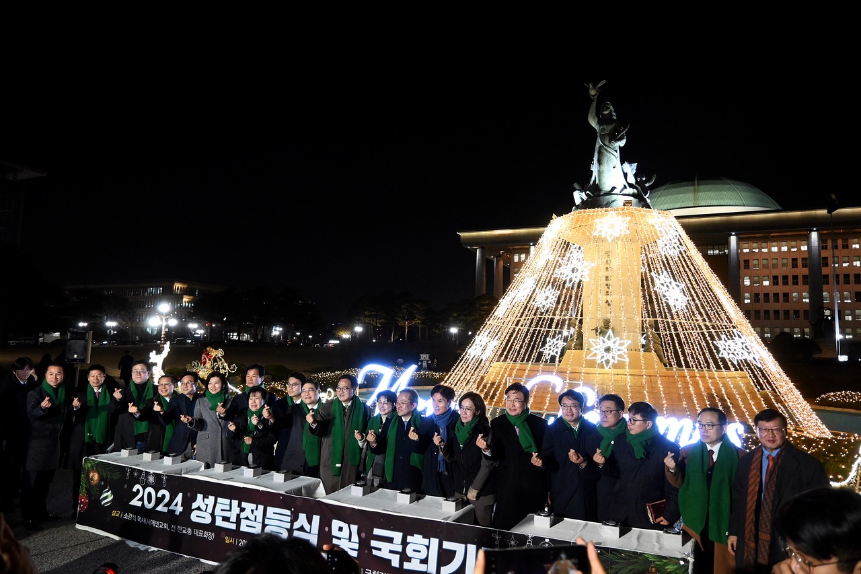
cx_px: 430
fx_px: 574
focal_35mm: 24
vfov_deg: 53.1
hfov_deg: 73.8
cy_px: 287
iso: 2800
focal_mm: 16
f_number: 3.5
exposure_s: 1/125
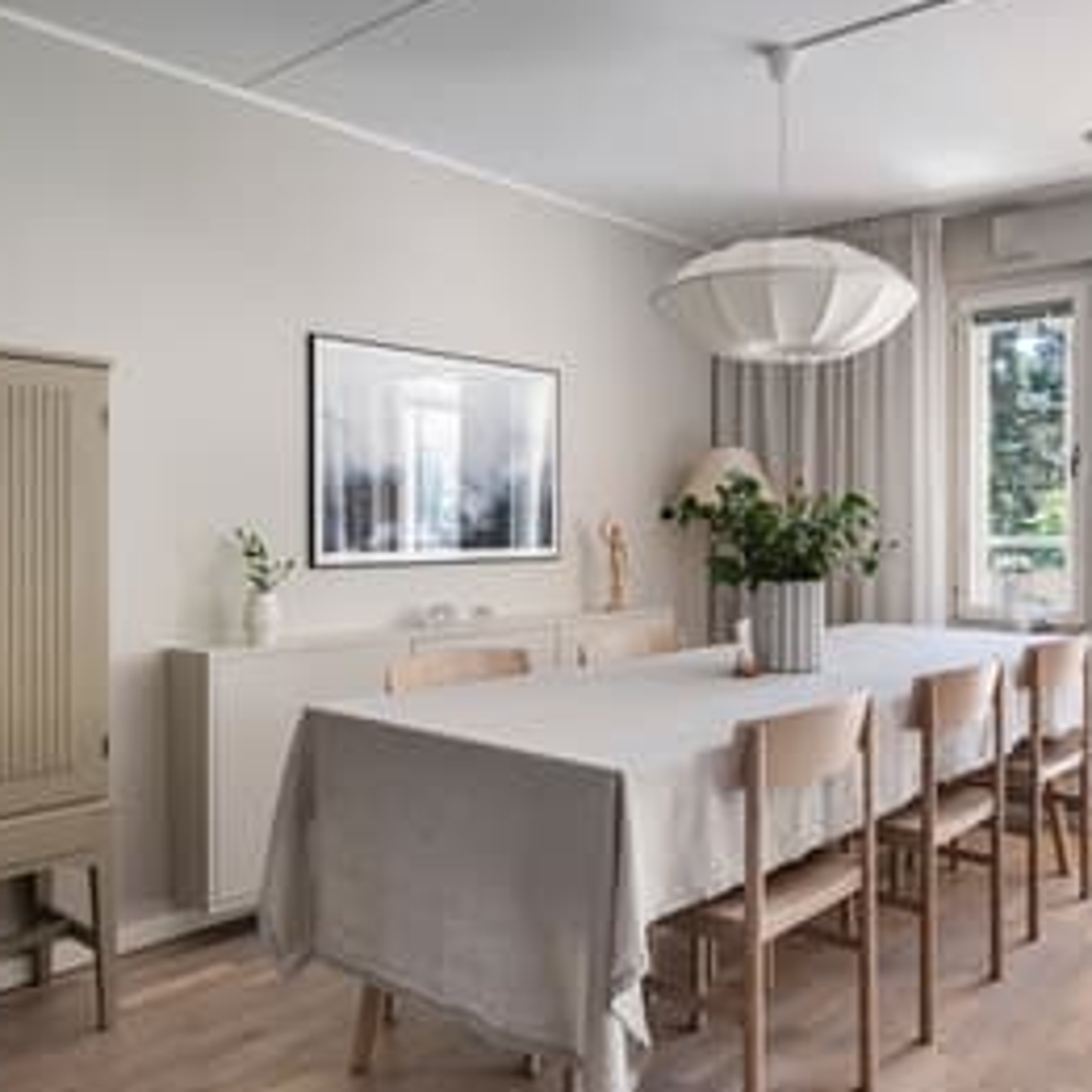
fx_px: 1071
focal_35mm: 30
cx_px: 753
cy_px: 567
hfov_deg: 52.7
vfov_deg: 54.0
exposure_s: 1/25
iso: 100
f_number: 13
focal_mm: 22
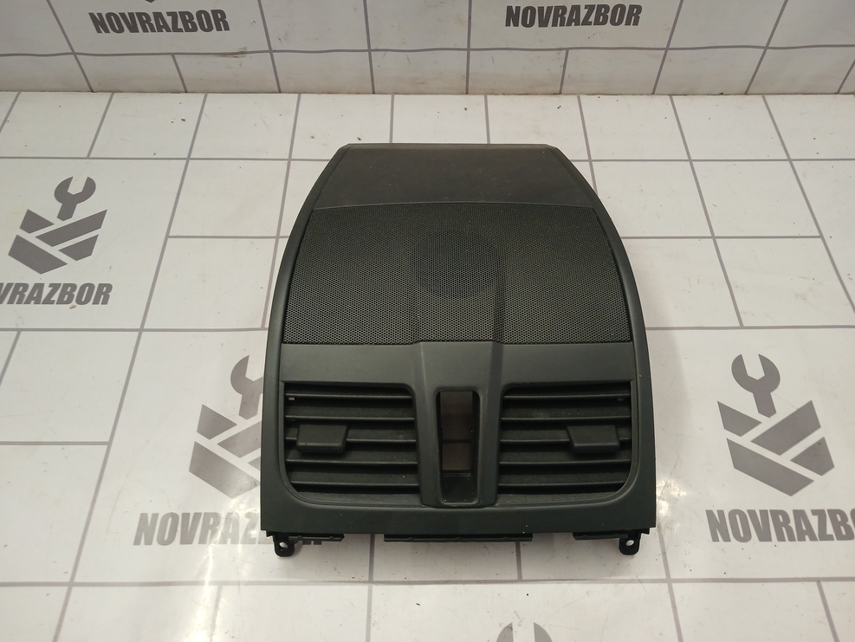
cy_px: 315
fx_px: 692
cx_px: 437
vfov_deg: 49.8
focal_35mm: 28
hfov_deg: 63.4
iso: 125
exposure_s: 1/50
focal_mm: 4
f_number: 1.8
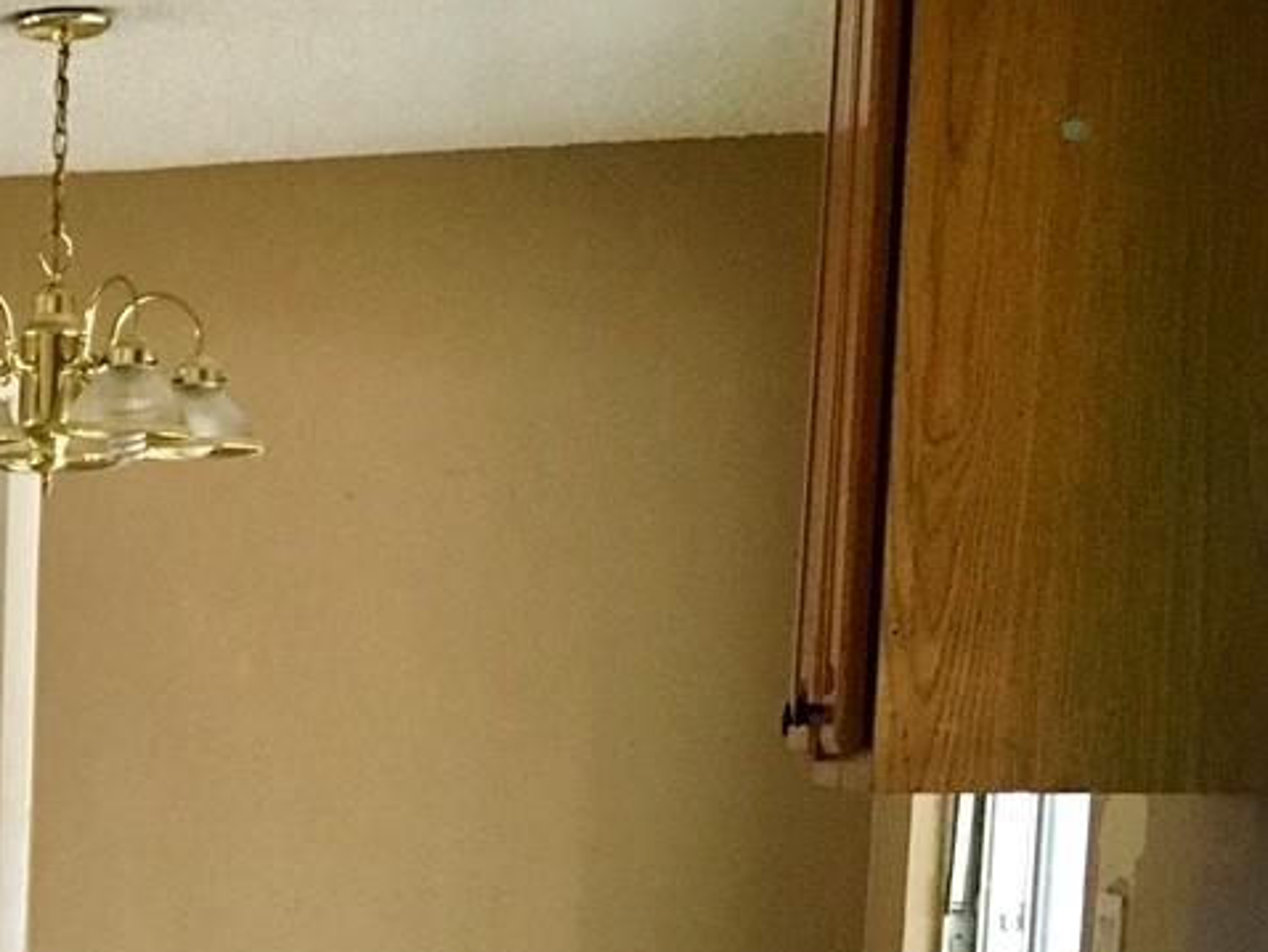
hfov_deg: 18.0
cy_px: 1225
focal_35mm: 97
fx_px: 3555
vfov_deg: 14.6
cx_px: -661
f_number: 2.2
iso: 200
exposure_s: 1/24
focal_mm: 4.15
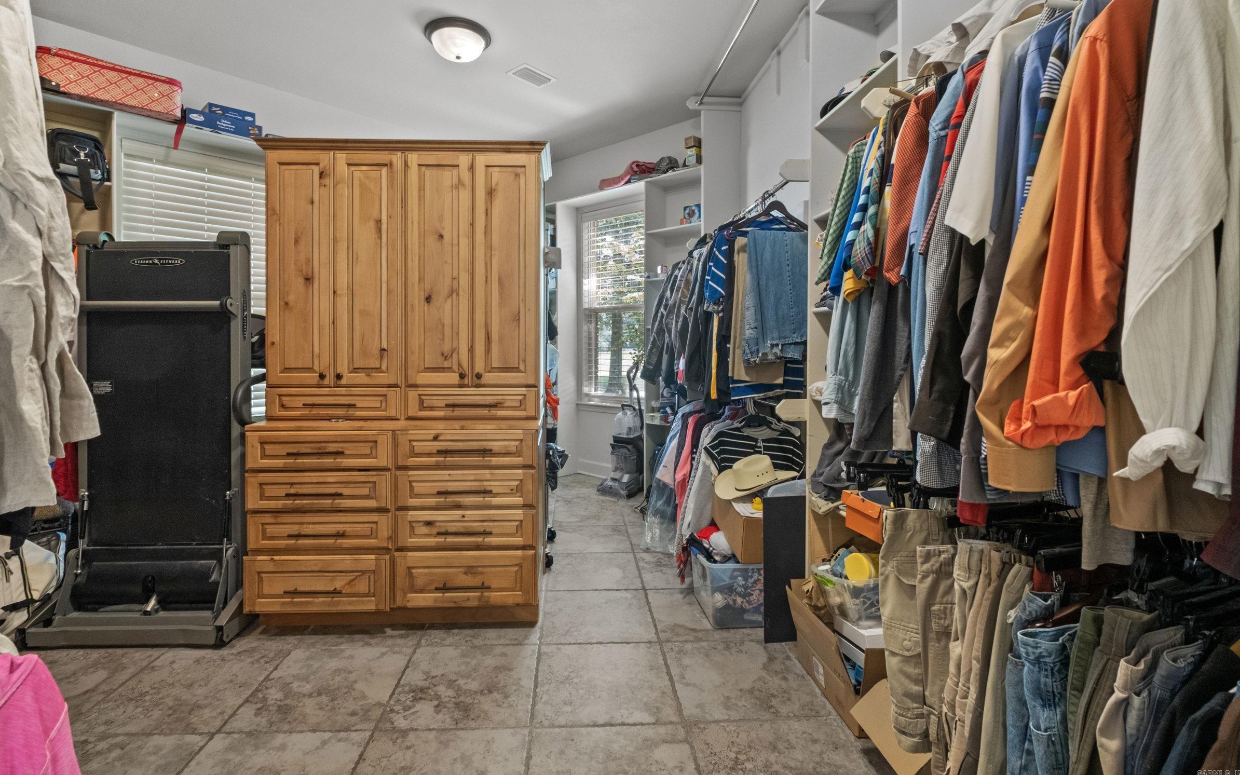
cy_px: 348
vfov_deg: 71.1
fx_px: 541
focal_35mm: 16
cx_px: 600
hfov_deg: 97.8
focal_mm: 10
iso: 1600
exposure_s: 1/2
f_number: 7.1
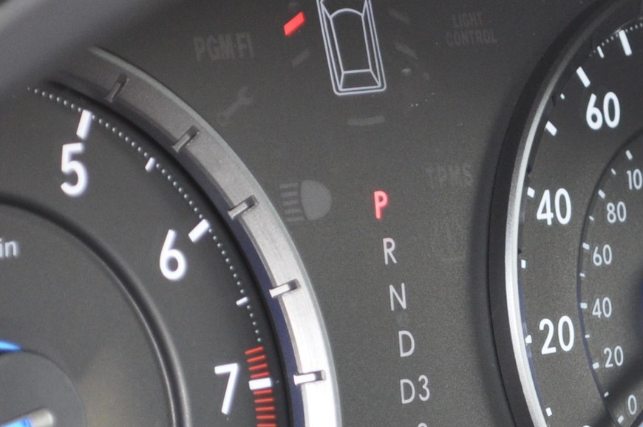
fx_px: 3693
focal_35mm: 207
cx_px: 486
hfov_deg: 9.9
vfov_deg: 6.6
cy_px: 349
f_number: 5.6
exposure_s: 1/60
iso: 640
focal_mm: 48
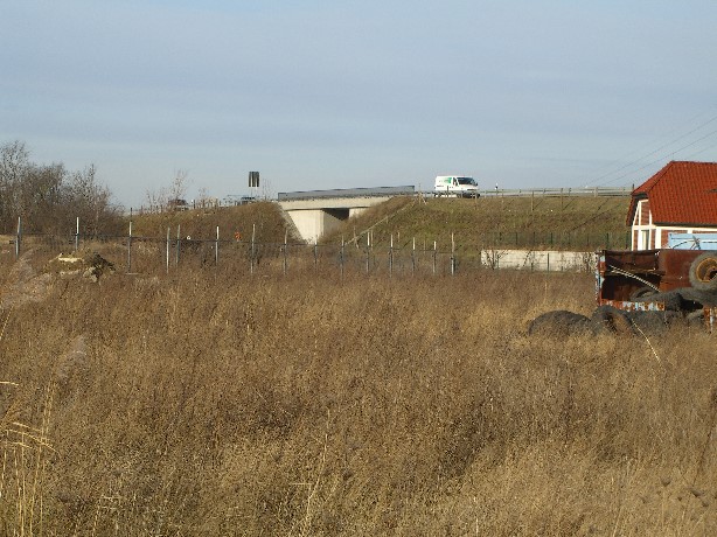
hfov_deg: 17.3
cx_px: 358
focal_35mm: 114
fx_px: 2360
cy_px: 268
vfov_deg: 13.0
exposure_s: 1/250
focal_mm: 23.7
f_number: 7.4
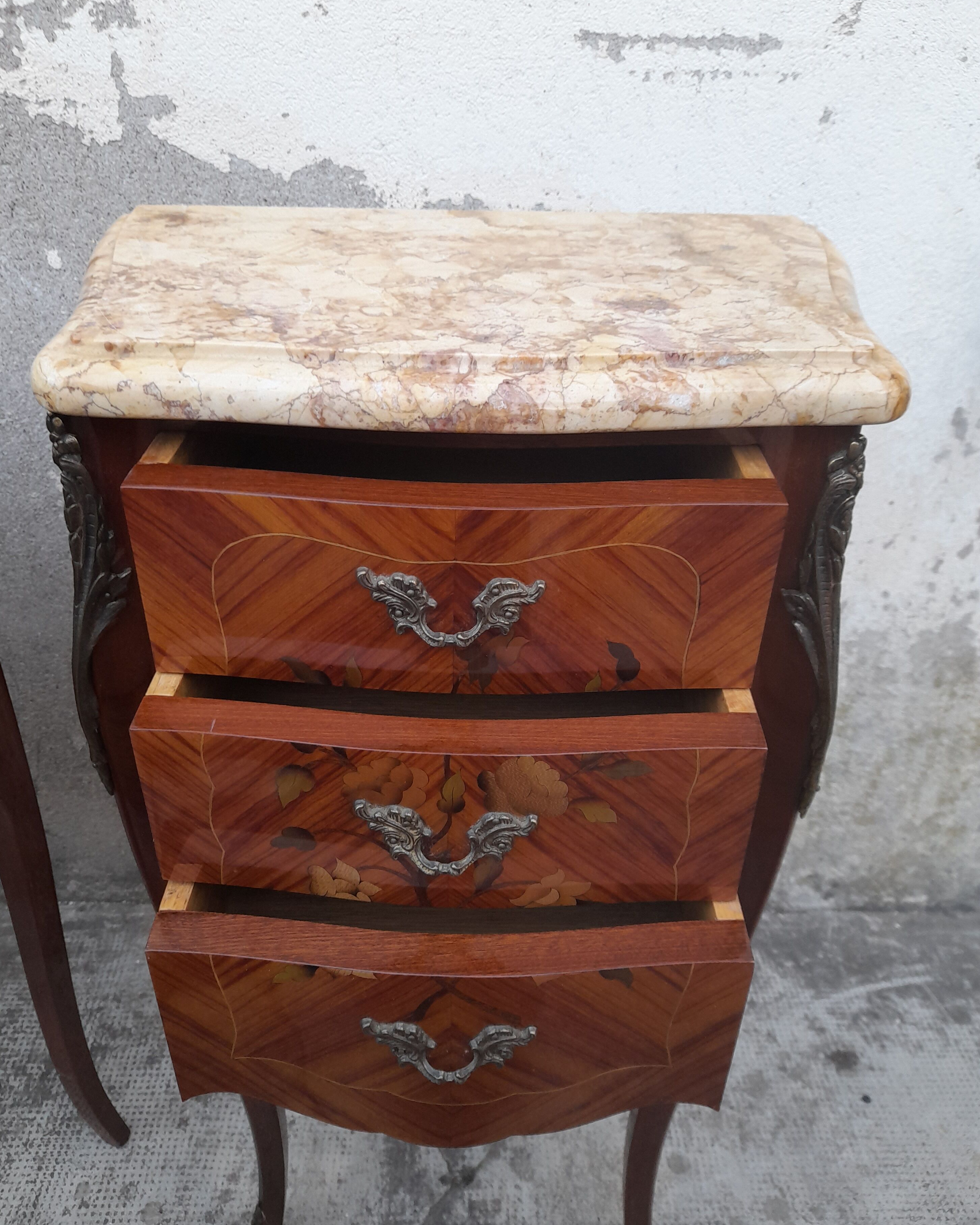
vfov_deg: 64.0
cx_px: 480
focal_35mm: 27
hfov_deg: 53.2
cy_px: 586
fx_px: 979
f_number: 2
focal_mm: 4.6
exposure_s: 1/50
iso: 125
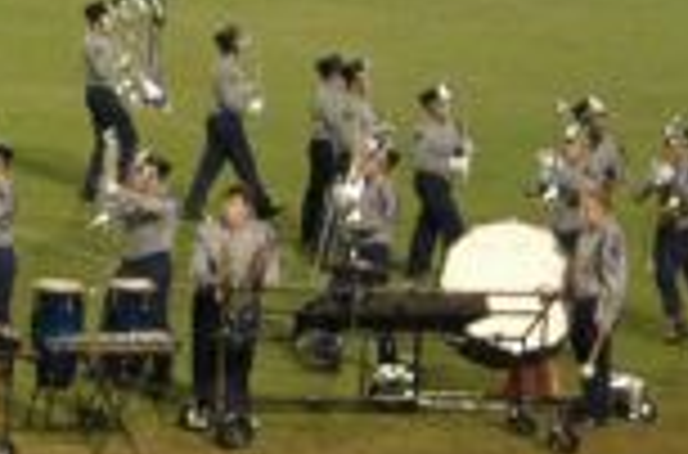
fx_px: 5754
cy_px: 198
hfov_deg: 6.3
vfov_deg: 4.5
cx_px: -1354
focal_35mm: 302
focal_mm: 30
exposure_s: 1/60
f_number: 2.8
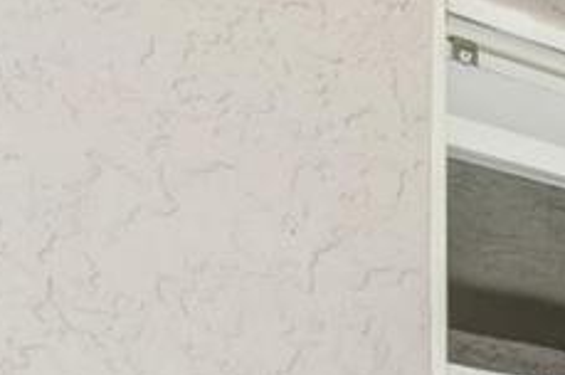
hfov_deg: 16.1
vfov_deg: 11.5
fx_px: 1646
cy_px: 793
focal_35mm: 105
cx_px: 1049
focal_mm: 15
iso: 400
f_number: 8
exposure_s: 1/160
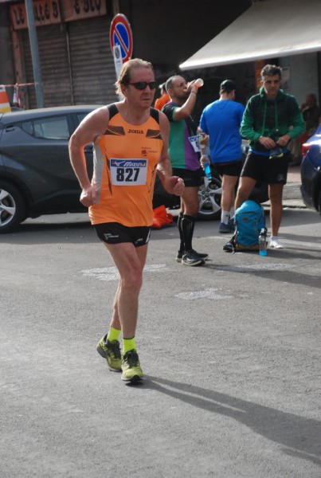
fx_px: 1497
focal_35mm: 112
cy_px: 239
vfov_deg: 18.1
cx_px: 160
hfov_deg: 12.2
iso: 1000
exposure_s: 1/1250
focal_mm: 75
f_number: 5.6
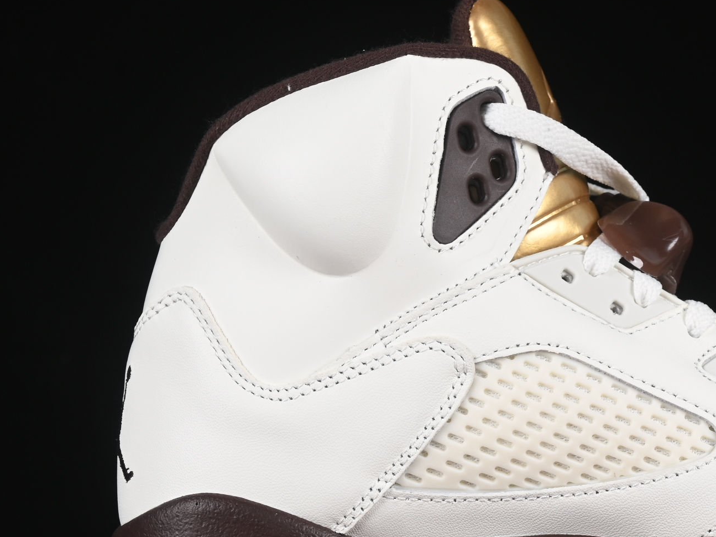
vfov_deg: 9.6
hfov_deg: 12.7
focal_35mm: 155
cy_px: 355
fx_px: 3206
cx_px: 618
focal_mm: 50
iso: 160
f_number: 8
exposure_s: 1/100
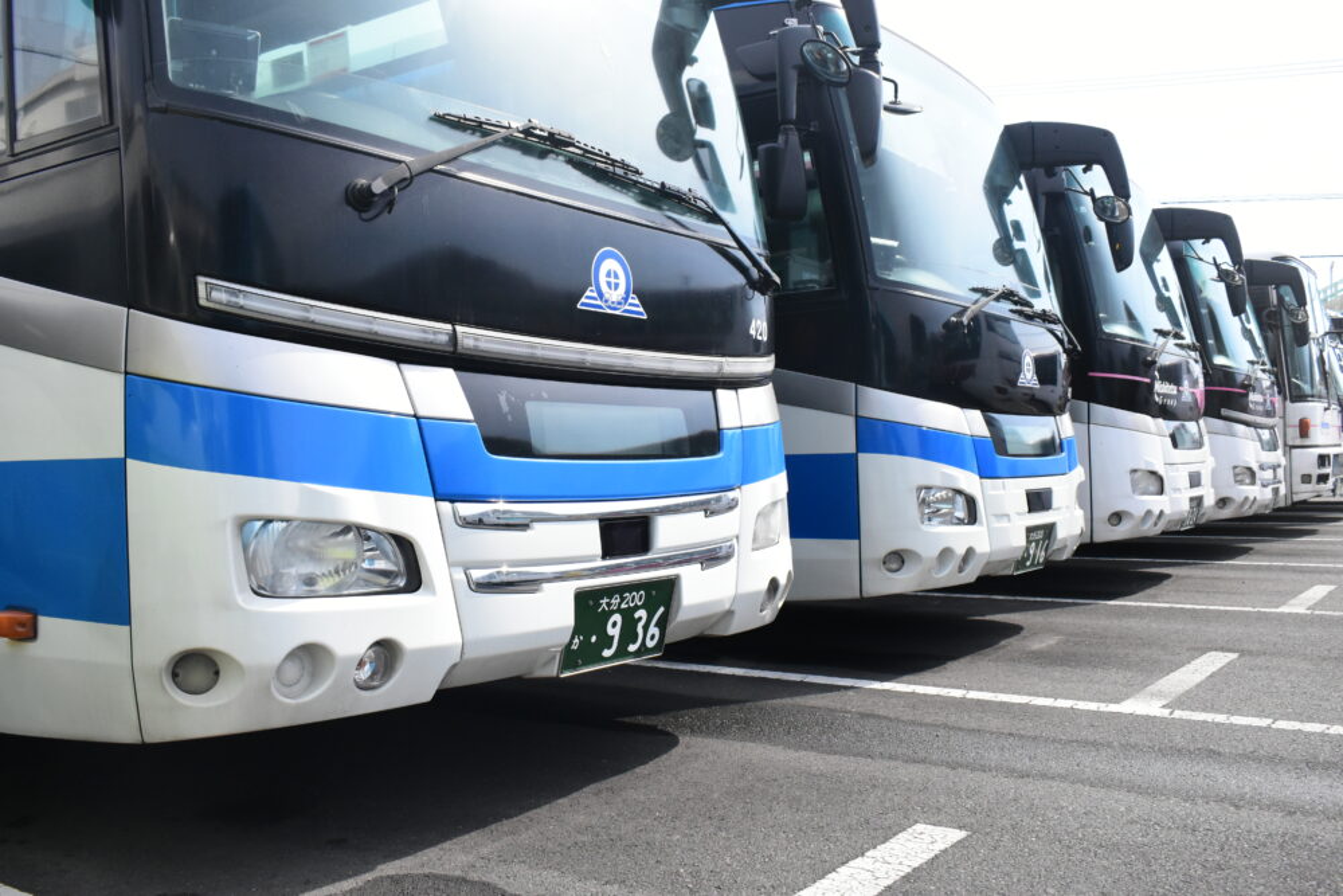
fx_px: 1231
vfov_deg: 40.0
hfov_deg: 57.2
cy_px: 448
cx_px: 672
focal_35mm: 33
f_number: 6.3
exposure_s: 1/4000
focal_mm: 22
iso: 2000
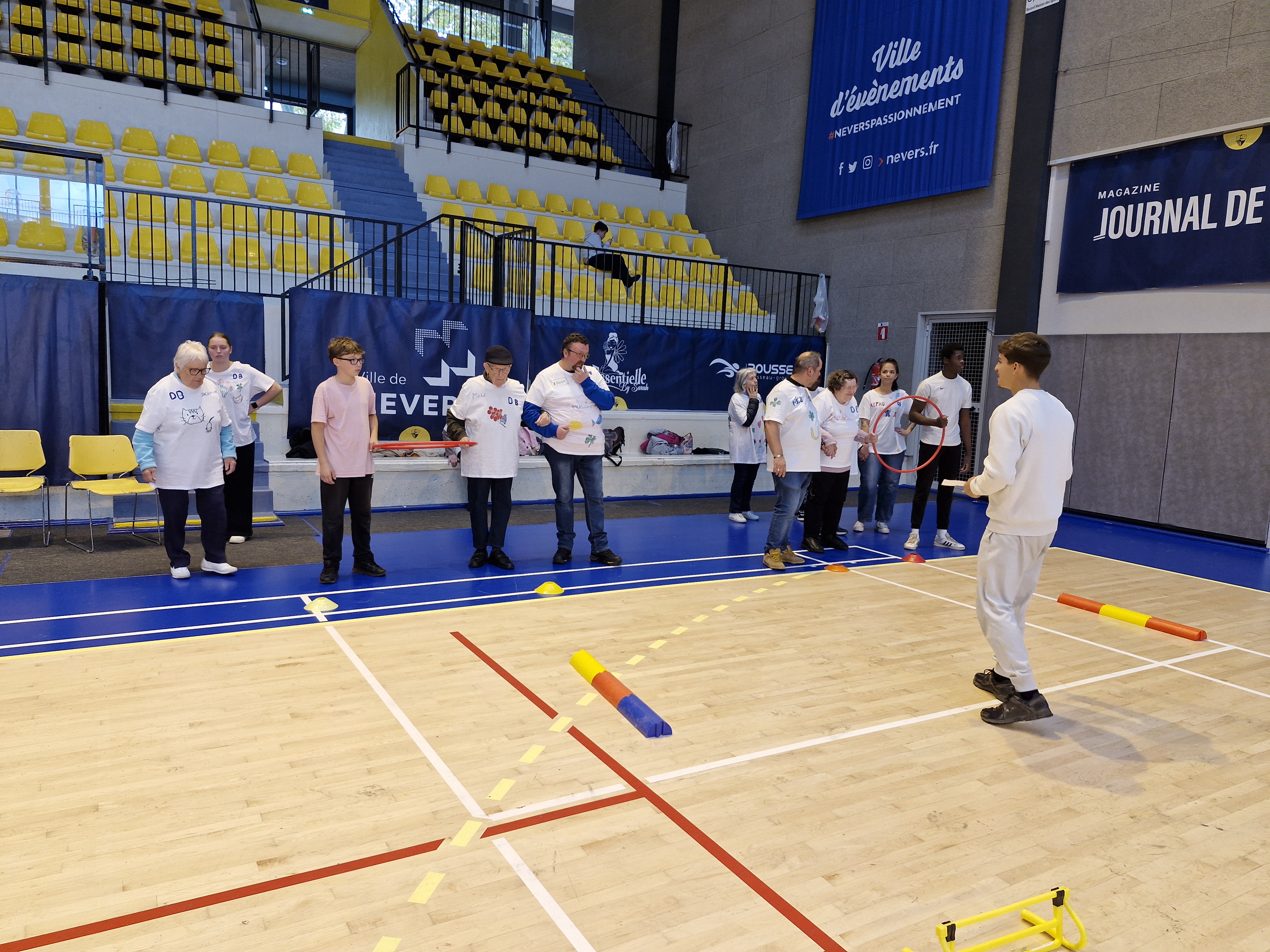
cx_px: 635
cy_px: 476
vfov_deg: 58.9
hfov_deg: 73.9
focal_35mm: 23
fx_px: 844
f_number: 1.8
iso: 50
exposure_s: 1/120
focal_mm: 5.54
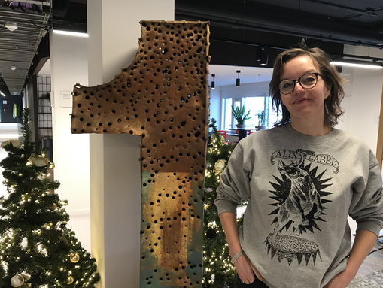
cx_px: 203
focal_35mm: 31
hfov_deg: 58.3
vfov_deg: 45.5
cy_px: 155
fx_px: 343
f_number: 1.8
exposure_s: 1/17
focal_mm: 3.99
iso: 64
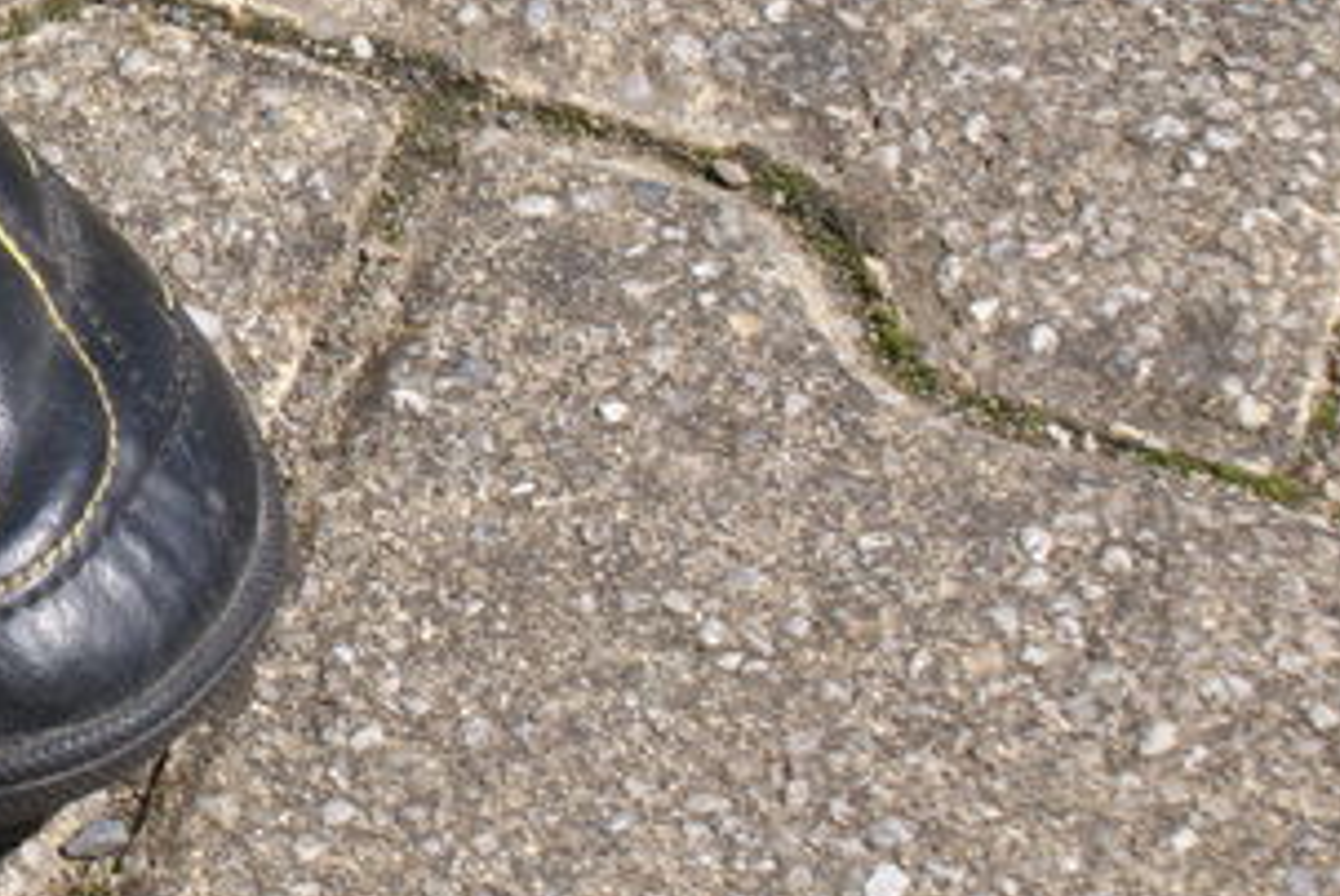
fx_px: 7414
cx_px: -785
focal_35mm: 199
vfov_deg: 6.9
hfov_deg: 9.9
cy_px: 140
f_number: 13
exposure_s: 1/125
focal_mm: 40
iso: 100
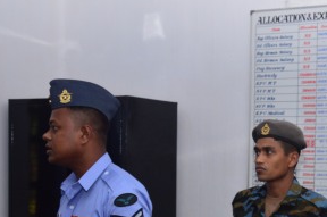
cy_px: 198
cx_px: 311
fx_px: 680
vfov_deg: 17.8
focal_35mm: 75
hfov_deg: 25.9
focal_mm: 24
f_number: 5.6
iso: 400
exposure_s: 1/125
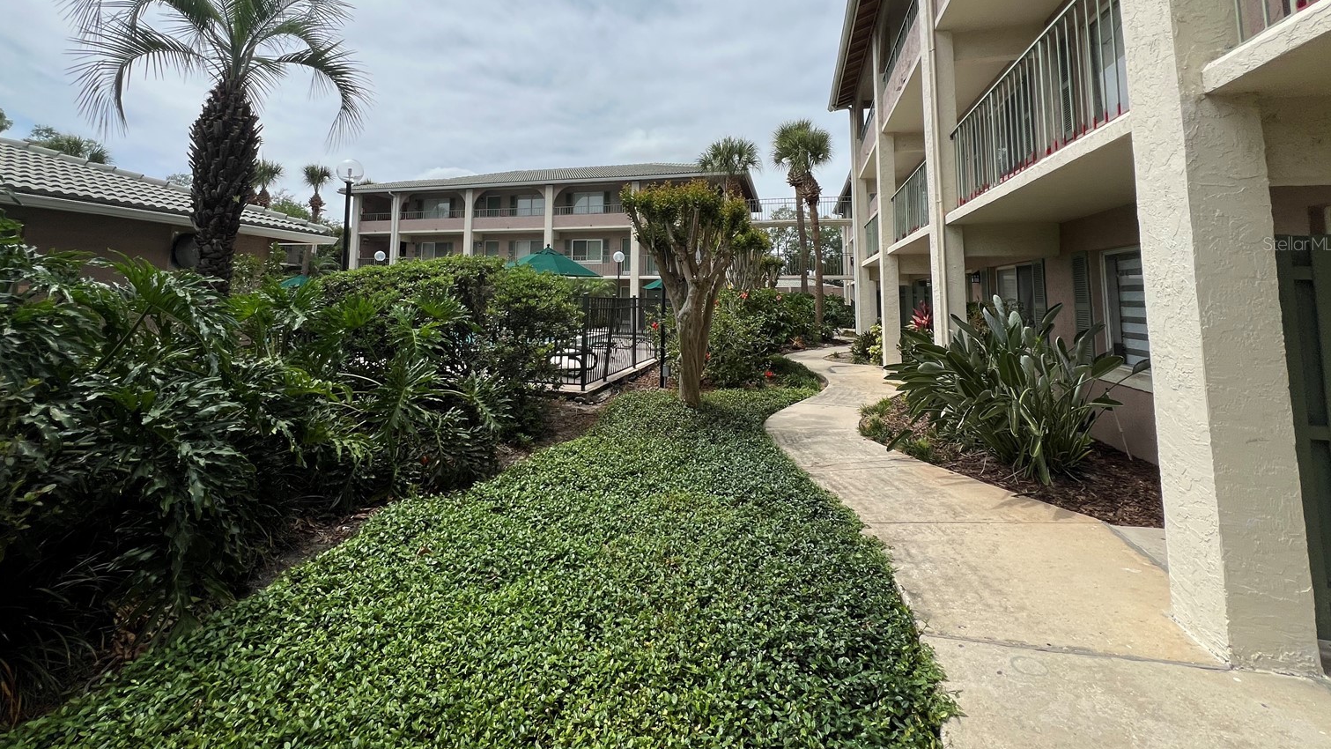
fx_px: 529
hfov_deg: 103.0
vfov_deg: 68.4
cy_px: 243
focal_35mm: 15
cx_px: 641
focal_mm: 1.57
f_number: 1.8
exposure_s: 1/3311
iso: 32
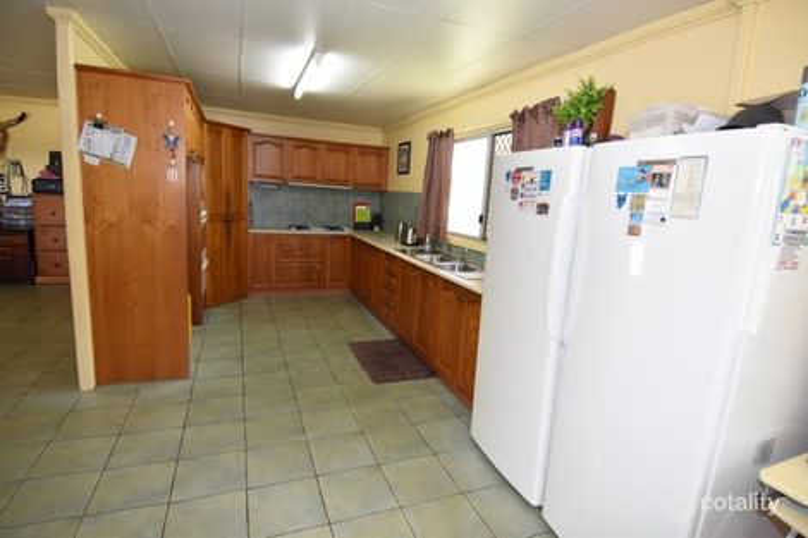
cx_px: 404
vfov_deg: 67.3
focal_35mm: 18
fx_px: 404
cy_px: 269
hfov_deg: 90.0
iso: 800
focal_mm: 12
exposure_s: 1/80
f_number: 4.5
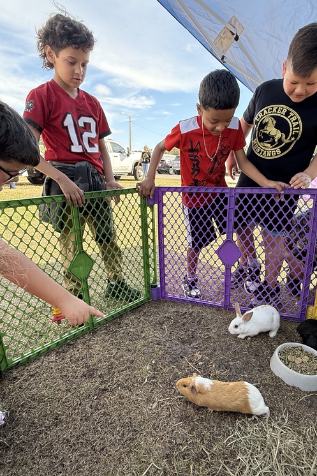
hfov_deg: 61.8
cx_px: 173
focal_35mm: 20
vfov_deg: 84.0
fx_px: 264
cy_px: 237
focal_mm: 2.22
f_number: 2.2
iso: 64
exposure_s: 1/315
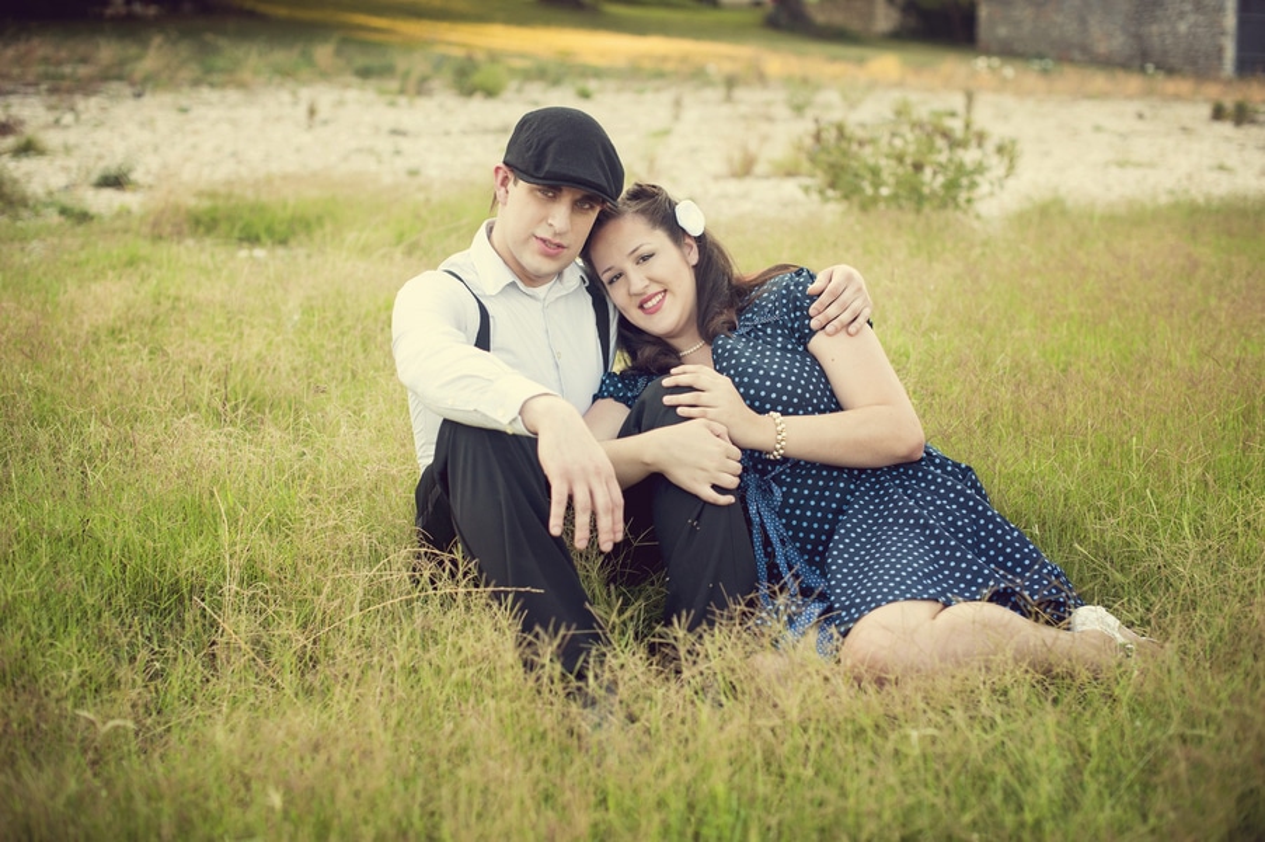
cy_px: 421
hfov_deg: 39.6
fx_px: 1756
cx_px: 632
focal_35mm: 50
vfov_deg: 27.0
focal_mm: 50
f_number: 2.8
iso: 400
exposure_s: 1/800
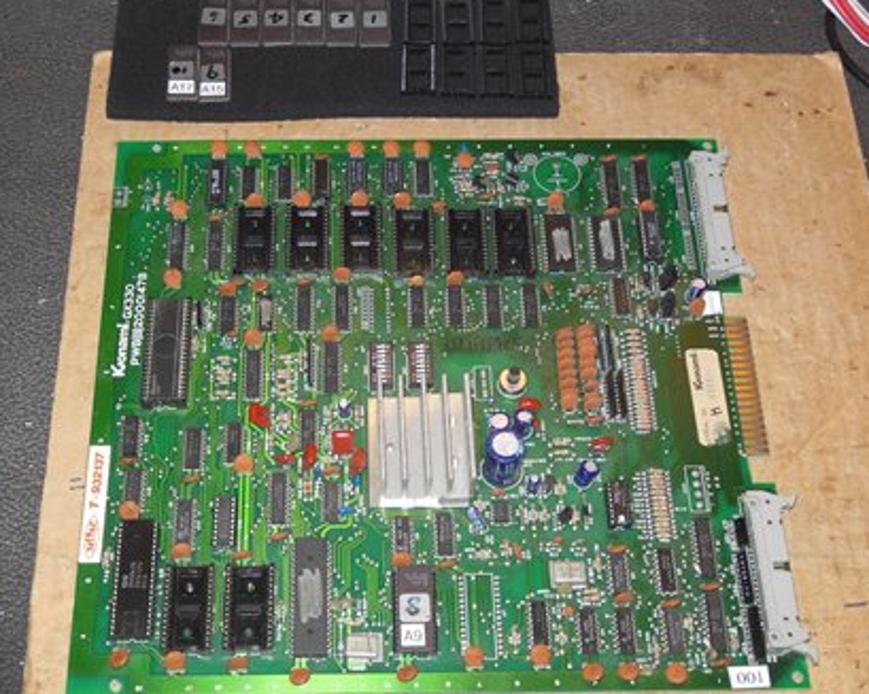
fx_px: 1183
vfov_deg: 32.7
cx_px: 453
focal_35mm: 46
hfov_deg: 40.3
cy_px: 346
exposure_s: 1/30
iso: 200
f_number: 3.8
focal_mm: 7.7
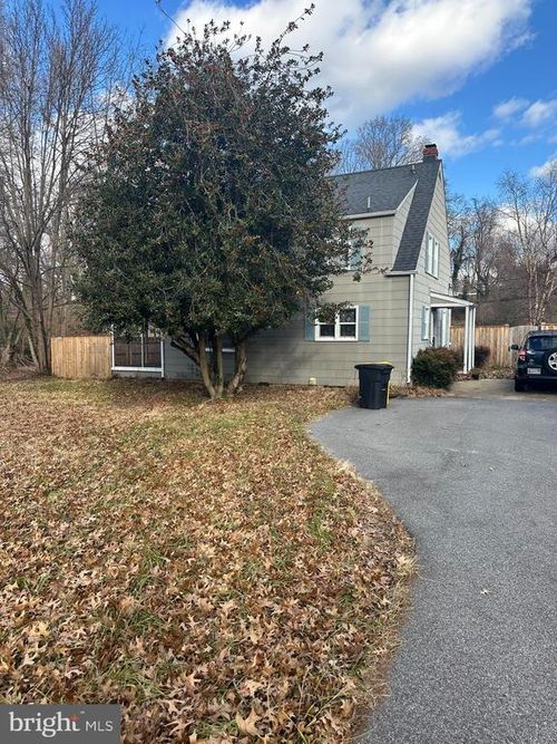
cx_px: 278
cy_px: 372
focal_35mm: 24
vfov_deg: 71.6
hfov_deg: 56.8
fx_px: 515
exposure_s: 1/829
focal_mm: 6.86
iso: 80
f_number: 1.78
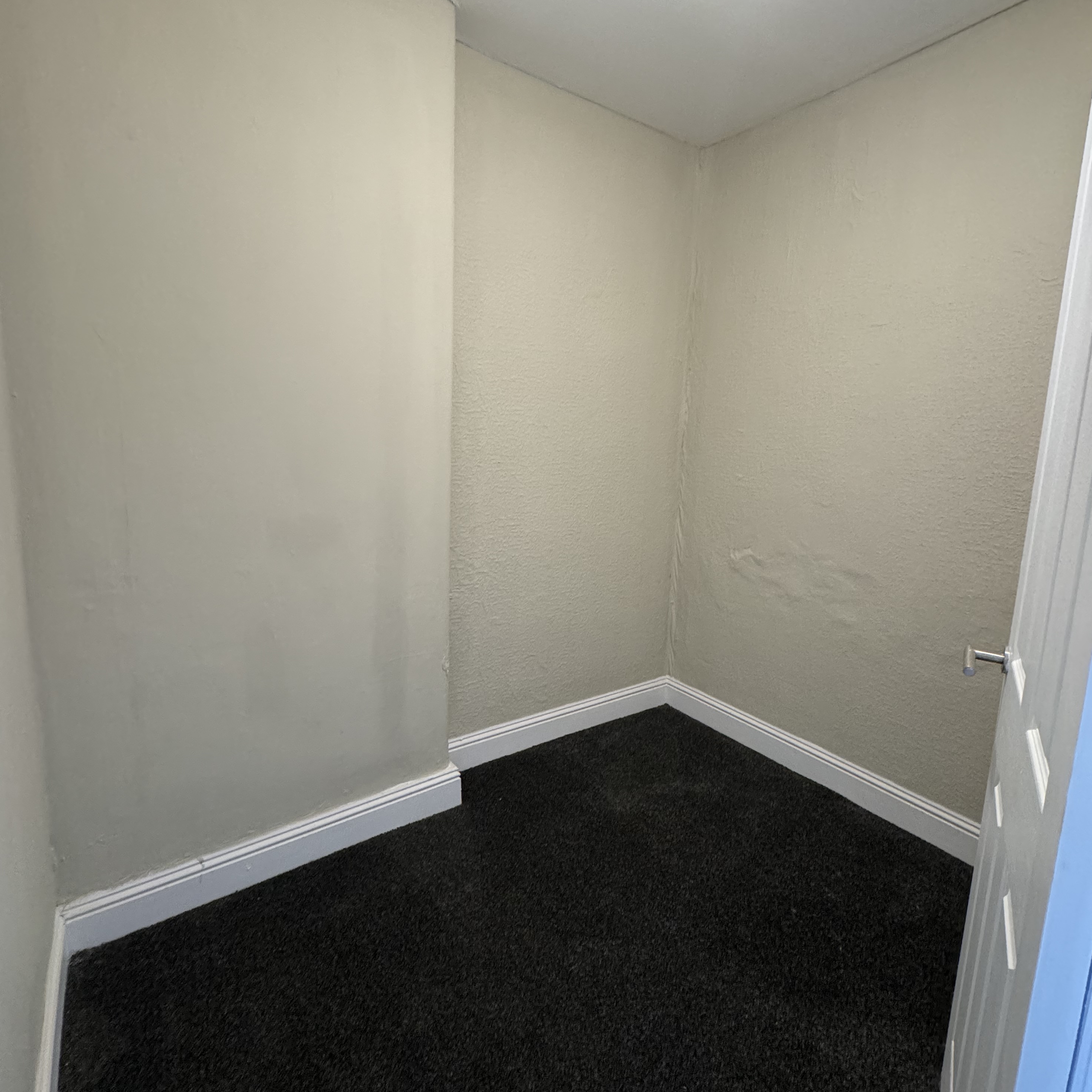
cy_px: 524
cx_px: 532
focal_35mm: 17
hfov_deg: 84.0
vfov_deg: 83.9
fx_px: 607
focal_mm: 2.22
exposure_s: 1/60
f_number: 2.2
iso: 640
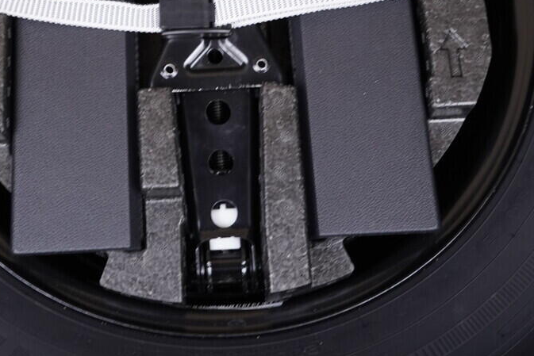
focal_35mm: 77
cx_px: 191
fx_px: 1142
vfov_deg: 17.3
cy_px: 3
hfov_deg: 26.2
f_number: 2.8
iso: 400
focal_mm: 24
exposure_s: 1/40
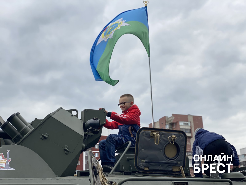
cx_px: 123
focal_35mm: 52
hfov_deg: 36.8
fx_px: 370
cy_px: 92
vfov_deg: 28.0
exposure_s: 1/1712
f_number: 2
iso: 20
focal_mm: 6
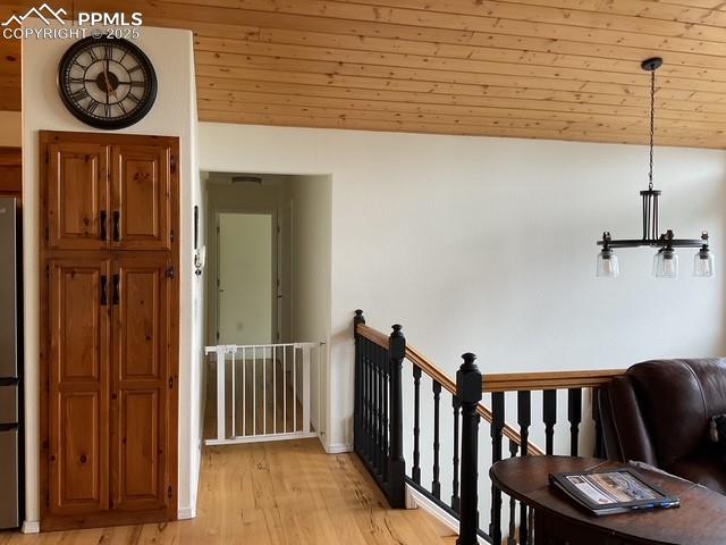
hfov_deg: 61.7
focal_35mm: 29
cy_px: 272
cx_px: 363
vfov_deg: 48.2
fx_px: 608
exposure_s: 1/120
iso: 64
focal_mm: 3
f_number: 1.8
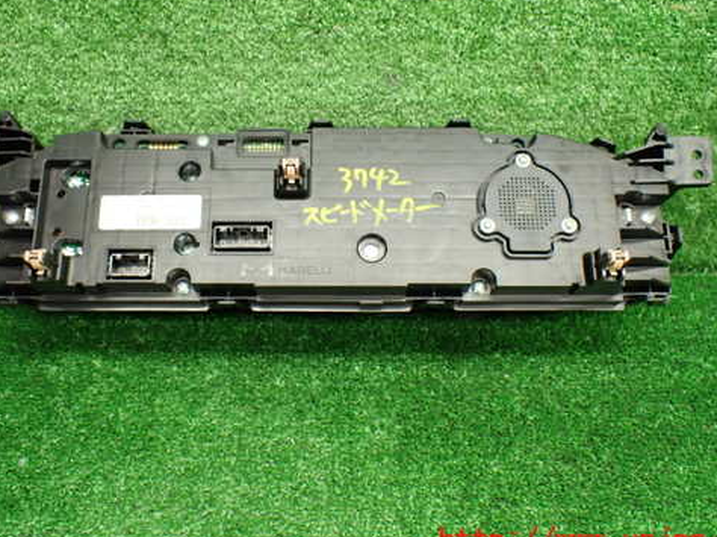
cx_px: 327
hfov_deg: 48.9
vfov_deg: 37.6
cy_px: 221
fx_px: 787
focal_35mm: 38
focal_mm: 5.4
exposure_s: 1/100
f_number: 2.3
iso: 800
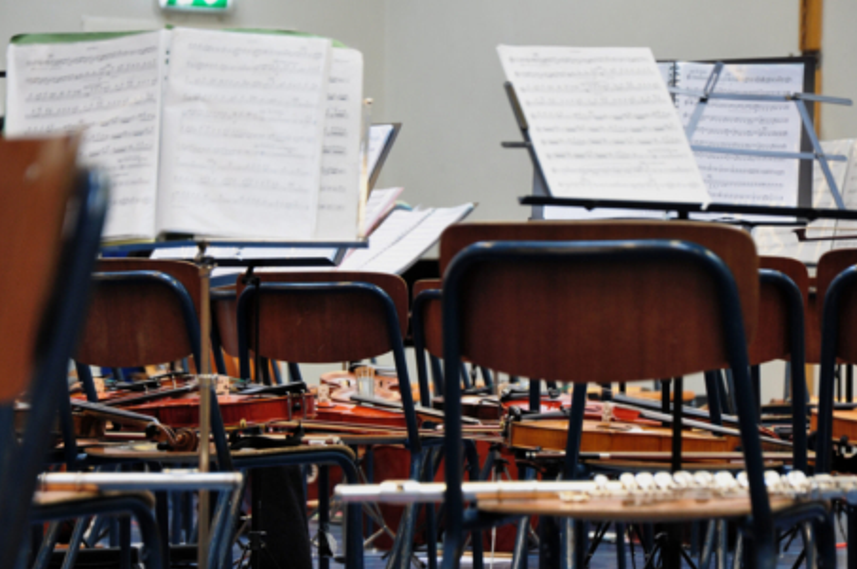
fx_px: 4461
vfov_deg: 7.3
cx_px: 429
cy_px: 311
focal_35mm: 188
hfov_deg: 11.0
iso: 500
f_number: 7.1
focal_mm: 105
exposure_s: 1/30
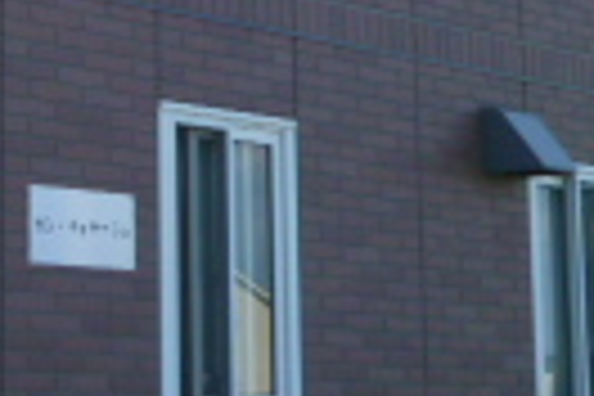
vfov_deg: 10.8
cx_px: -292
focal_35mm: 126
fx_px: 2079
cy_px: -4
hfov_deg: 15.1
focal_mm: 4.5
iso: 80
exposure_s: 1/250
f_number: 4
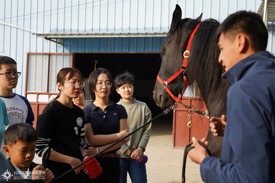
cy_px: 92
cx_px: 138
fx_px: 321
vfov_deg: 31.9
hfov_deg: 46.4
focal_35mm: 42
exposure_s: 1/400
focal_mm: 42
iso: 100
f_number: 4
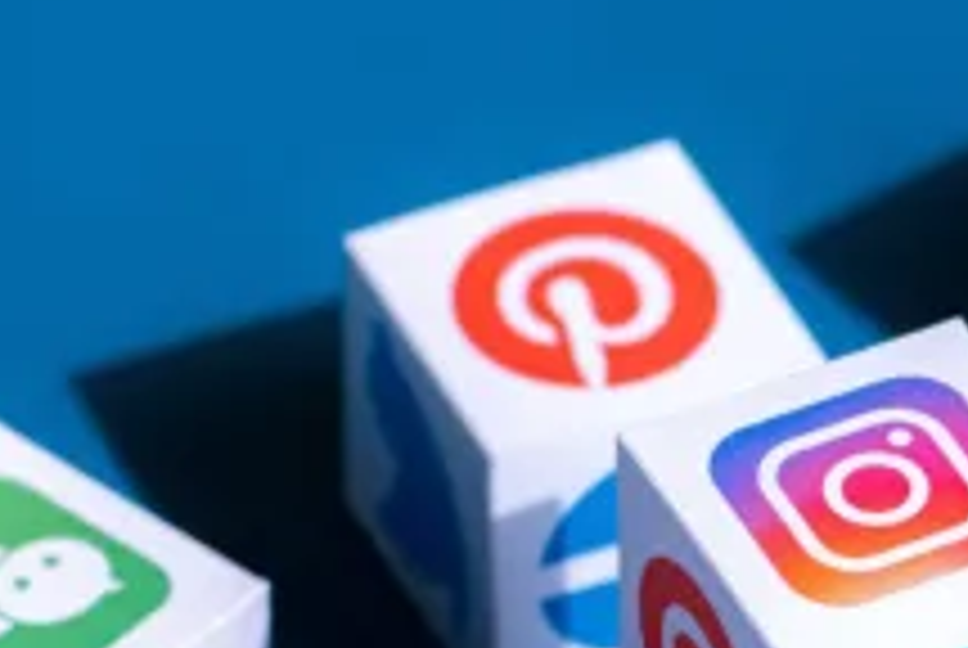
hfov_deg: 5.5
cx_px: 644
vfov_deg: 3.7
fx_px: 10097
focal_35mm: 375
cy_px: 866
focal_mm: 105
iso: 200
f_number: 5.6
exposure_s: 1/500
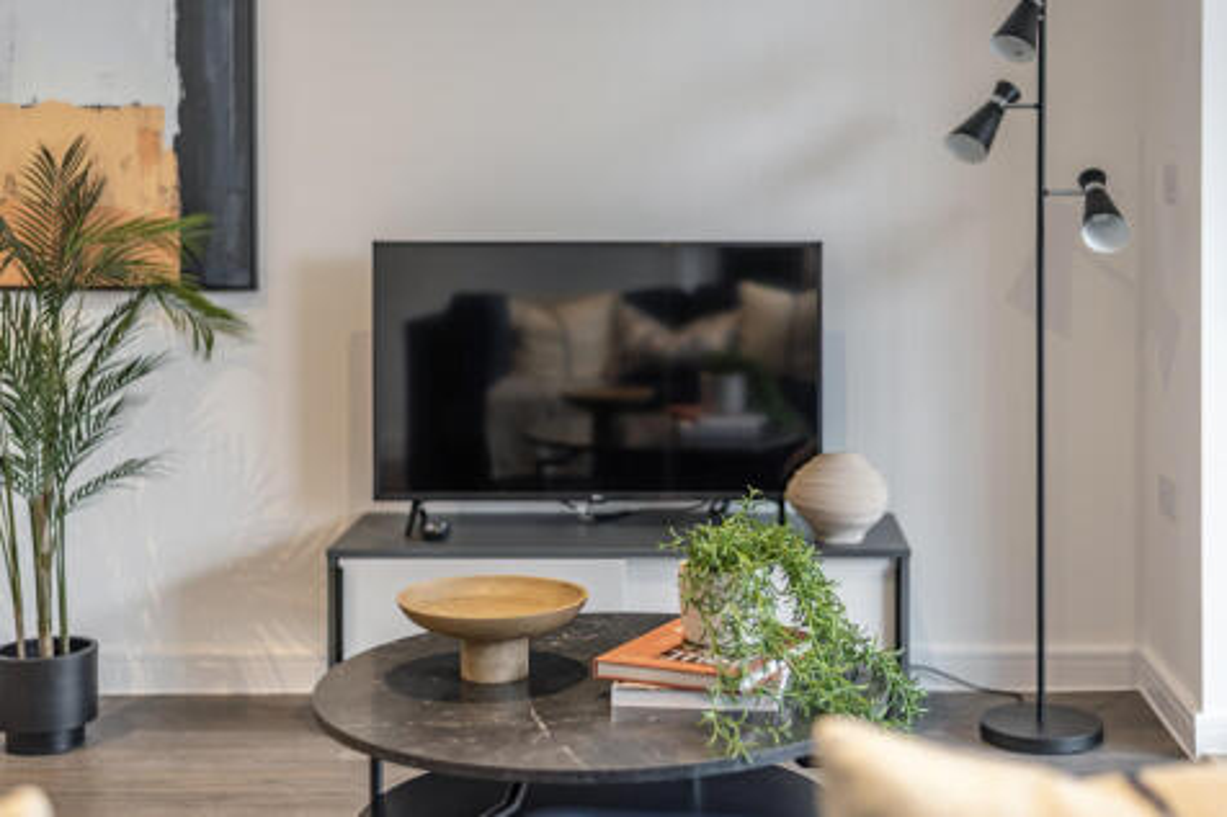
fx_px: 1703
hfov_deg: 39.6
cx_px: 614
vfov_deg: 27.0
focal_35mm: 50
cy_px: 408
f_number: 1.8
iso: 250
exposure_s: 1/125
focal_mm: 50
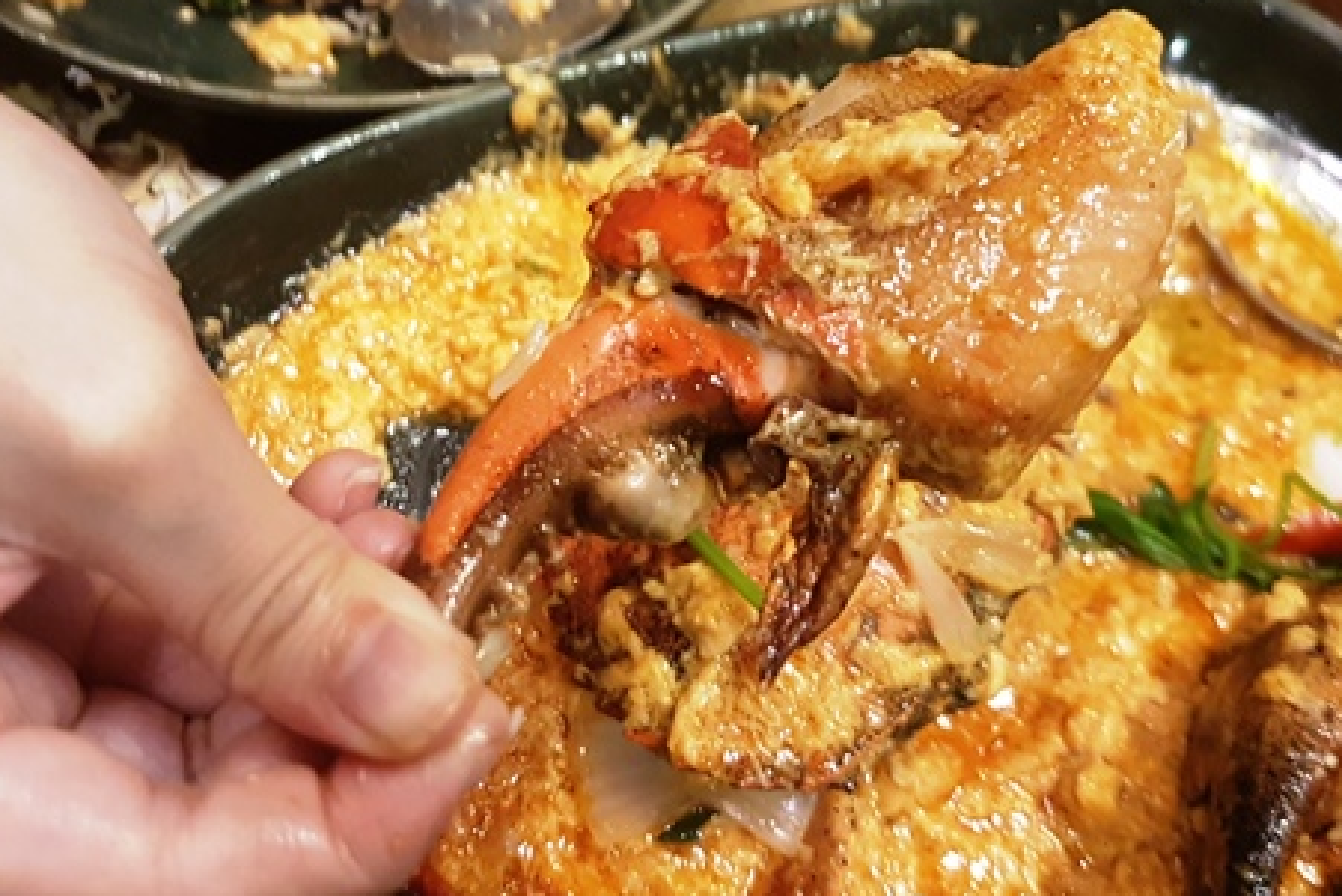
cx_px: 592
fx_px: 1454
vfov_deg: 34.0
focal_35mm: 39
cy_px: 307
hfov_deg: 49.4
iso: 250
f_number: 1.7
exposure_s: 1/20
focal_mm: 4.2
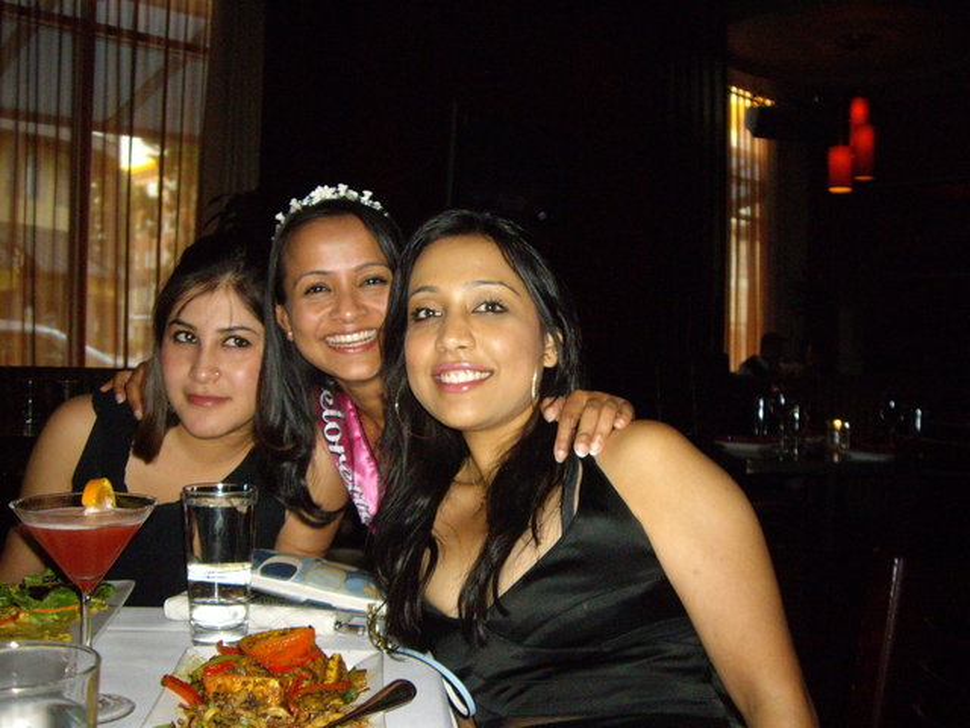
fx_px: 1065
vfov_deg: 37.7
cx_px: 485
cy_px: 364
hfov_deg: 49.0
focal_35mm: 38
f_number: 2.7
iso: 400
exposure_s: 1/40
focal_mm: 6.2
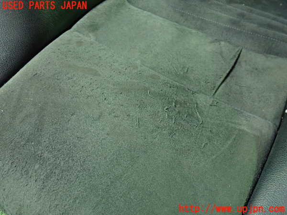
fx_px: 249
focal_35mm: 30
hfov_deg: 60.0
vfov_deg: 46.8
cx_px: 144
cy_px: 108
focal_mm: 5.4
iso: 800
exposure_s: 1/15
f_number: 2.3
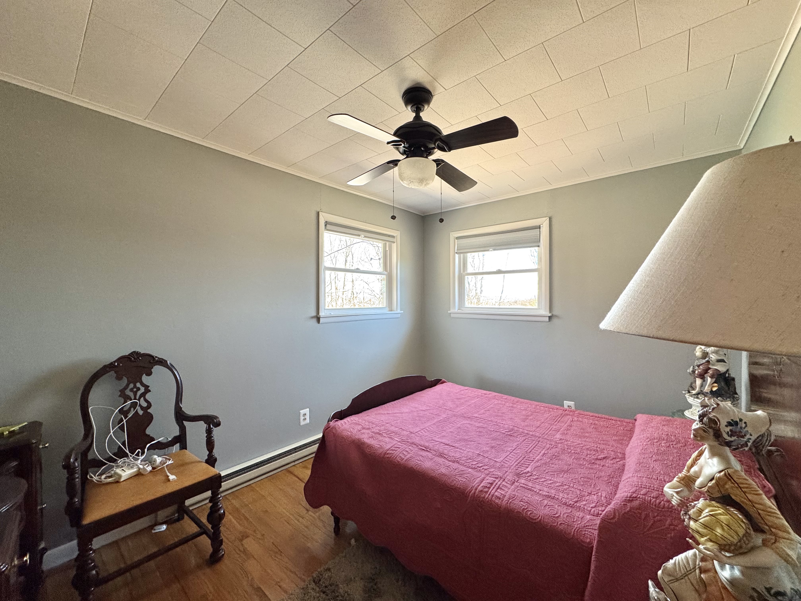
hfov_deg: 102.1
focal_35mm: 14
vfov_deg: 85.7
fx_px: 324
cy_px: 300
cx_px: 400
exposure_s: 1/120
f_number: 2.2
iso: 200
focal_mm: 2.22
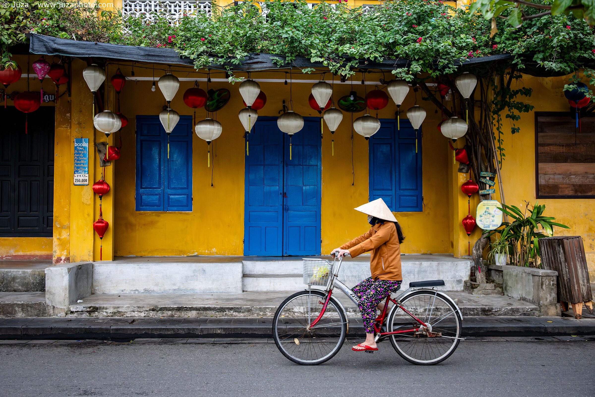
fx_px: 628
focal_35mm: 38
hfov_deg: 50.7
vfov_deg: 35.1
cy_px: 198
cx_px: 298
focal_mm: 38
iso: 6400
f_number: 6.3
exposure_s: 1/640
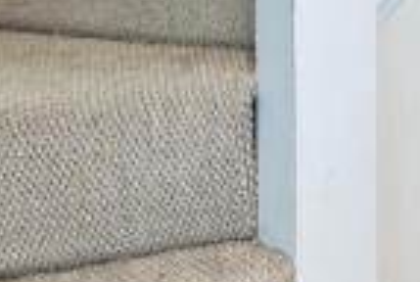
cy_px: -301
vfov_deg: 16.0
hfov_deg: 16.7
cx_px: 937
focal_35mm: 64
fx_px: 748
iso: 400
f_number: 7.1
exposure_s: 1/8
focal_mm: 14
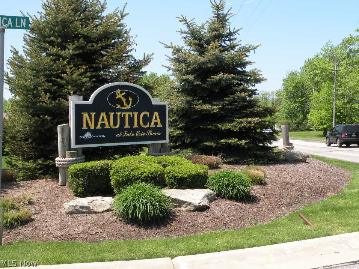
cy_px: 125
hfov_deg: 42.1
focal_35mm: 45
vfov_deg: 32.2
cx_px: 190
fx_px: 467
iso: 64
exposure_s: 1/172
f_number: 5.6
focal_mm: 7.4
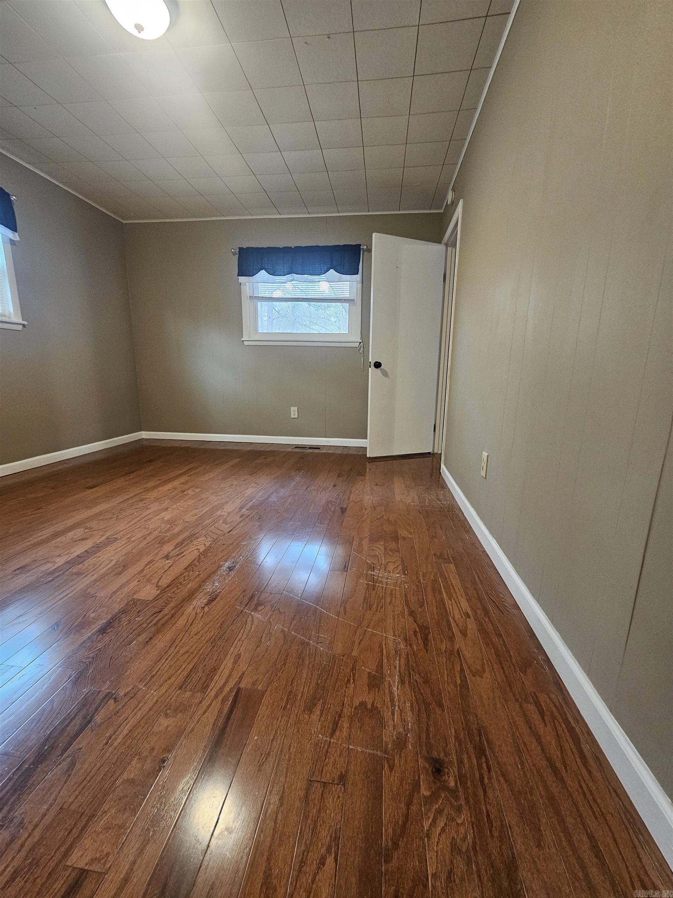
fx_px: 337
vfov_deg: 106.2
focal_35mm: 13
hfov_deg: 89.9
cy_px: 449
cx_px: 336
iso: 400
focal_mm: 2.2
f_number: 2.2
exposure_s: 1/40
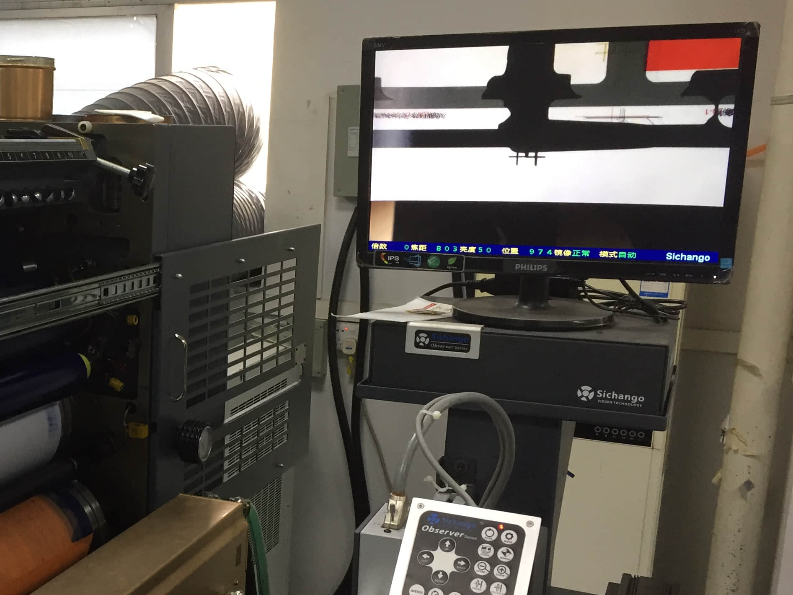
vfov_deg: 29.0
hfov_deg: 36.3
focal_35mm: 50
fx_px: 1145
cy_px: 385
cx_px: 110
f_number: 2.2
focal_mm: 4.15
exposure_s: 1/33
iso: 64
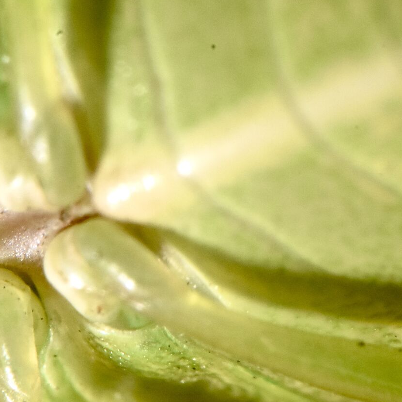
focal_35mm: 387
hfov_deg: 4.5
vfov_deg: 4.5
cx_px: 81
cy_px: 259
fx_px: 5088
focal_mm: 105
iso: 1600
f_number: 36
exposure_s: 1/60
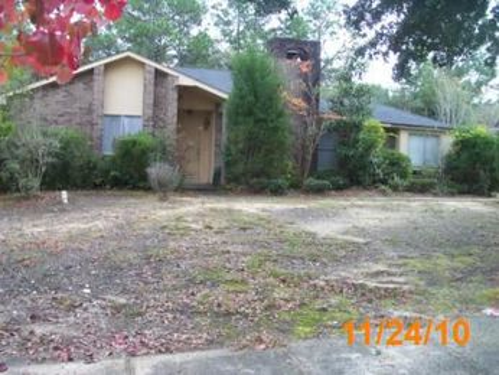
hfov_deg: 52.6
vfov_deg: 40.7
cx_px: 250
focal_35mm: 35
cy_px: 188
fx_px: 505
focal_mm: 6.3
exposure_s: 1/125
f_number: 3
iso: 64
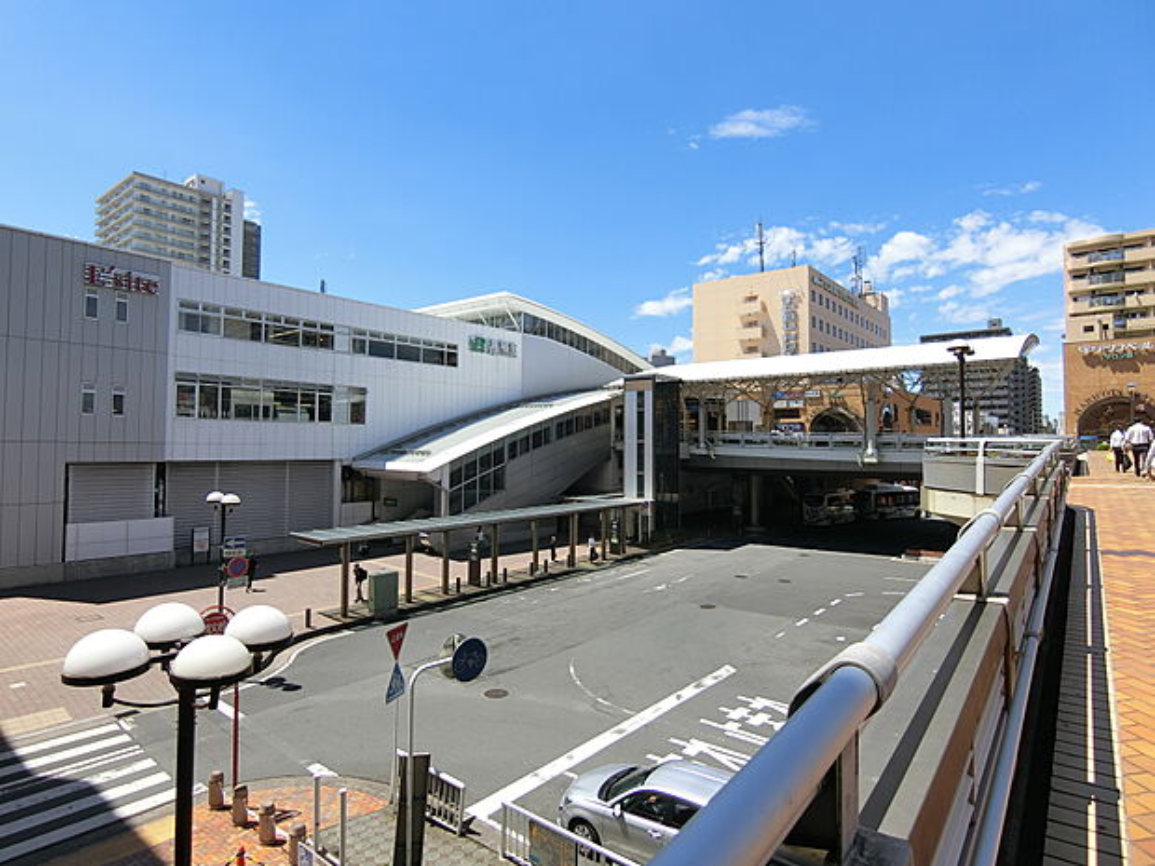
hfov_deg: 84.7
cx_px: 578
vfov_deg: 68.7
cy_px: 433
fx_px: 634
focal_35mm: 19
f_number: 6.9
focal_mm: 4.06
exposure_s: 1/200
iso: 80
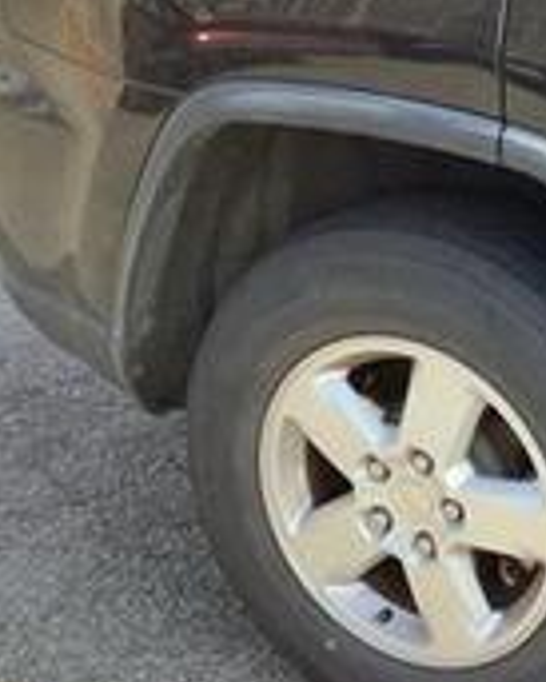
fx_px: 1796
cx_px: 618
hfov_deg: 16.7
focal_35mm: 89
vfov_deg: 21.4
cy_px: 223
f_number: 2.4
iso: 25
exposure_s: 1/128
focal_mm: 3.3
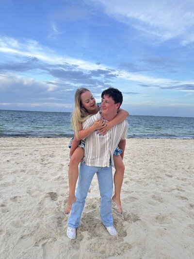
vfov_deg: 71.6
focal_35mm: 24
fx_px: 179
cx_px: 97
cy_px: 130
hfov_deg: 56.8
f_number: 1.78
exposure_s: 1/850
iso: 80
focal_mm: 6.86
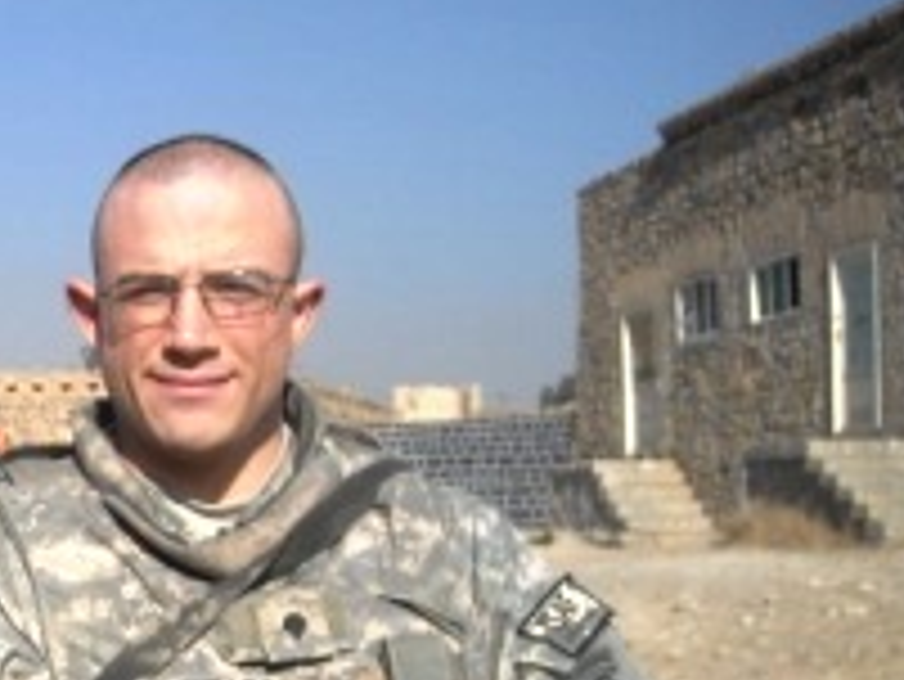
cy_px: 599
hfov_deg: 23.4
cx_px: -94
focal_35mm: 78
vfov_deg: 18.6
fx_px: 2038
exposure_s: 1/402
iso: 64
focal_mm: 5.7
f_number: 5.6
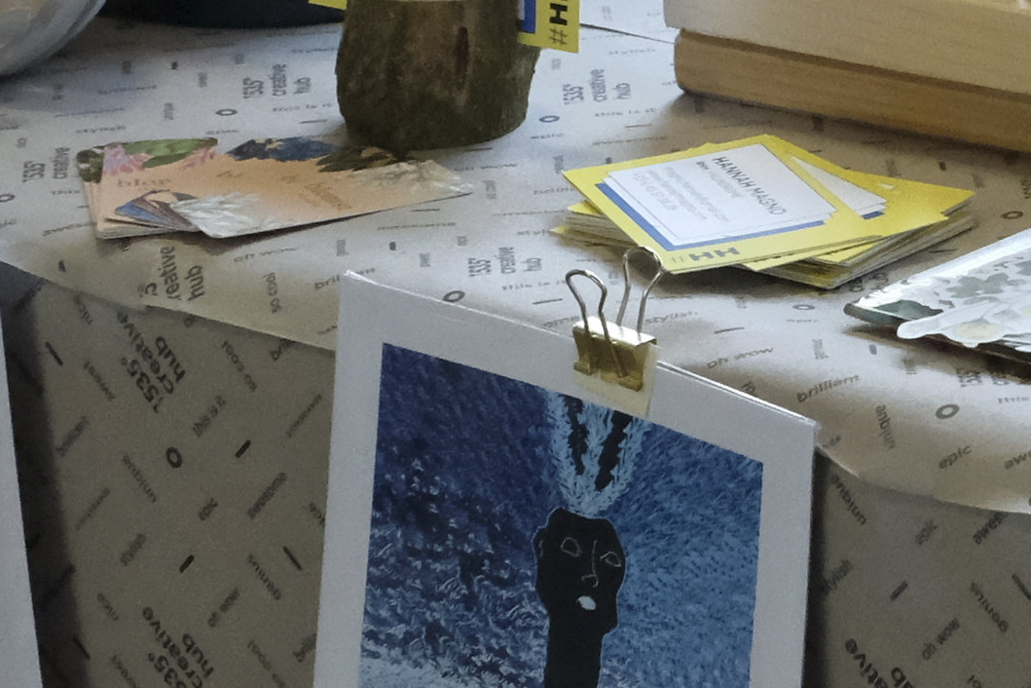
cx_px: 1477
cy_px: -541
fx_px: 7302
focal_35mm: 255
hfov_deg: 7.9
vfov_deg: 5.3
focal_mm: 30.2
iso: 5000
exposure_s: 1/250
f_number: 6.4
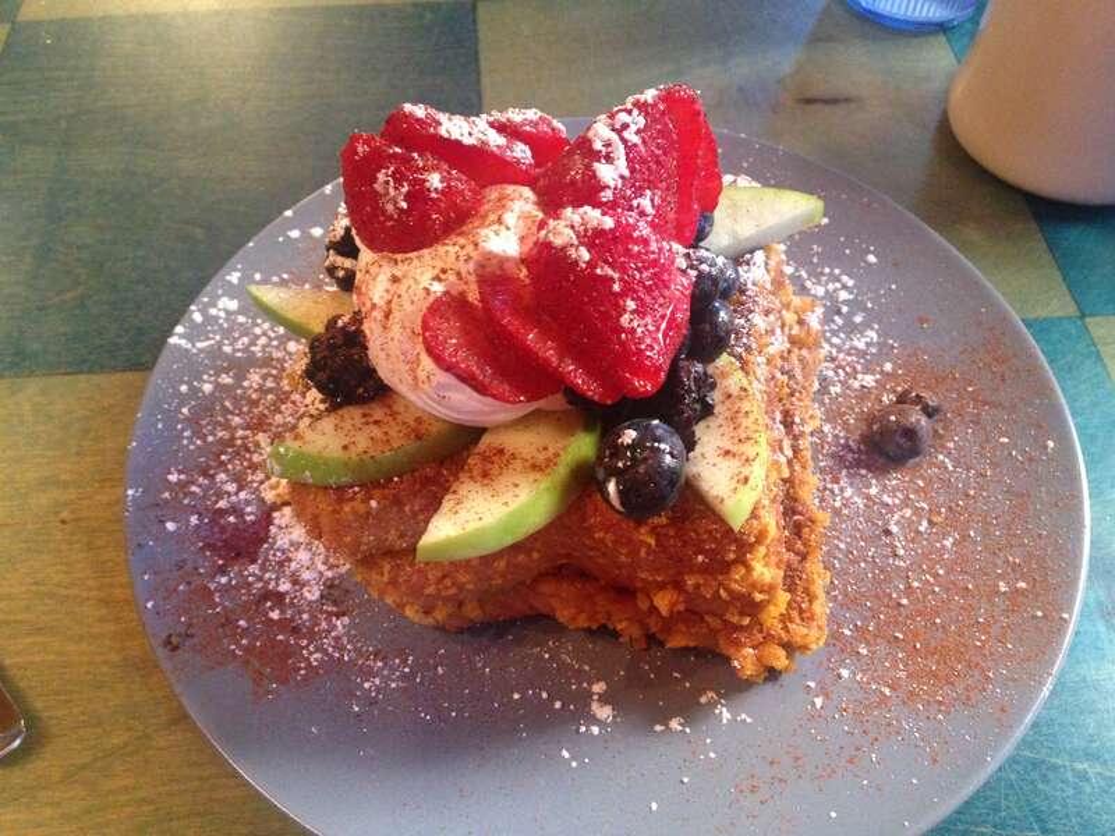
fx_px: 1063
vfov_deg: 42.9
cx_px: 558
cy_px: 418
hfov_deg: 55.4
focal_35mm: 33
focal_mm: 4.12
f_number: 2.4
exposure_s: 1/17
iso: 400
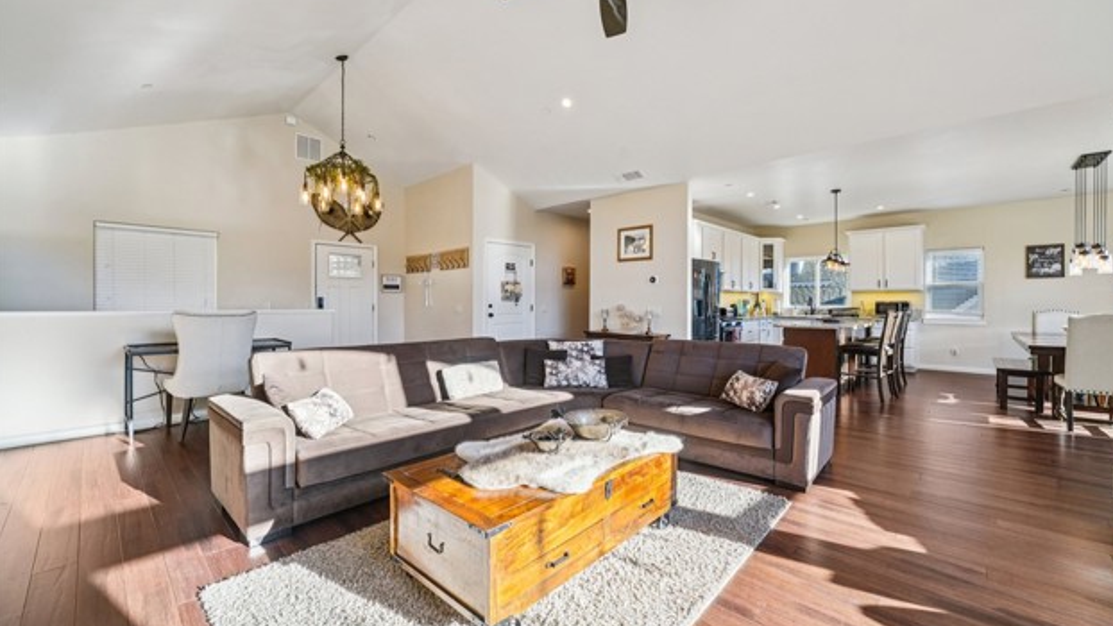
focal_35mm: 14
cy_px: 308
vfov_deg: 74.3
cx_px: 565
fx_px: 413
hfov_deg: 106.8
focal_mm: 13
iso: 200
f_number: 8
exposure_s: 1/30
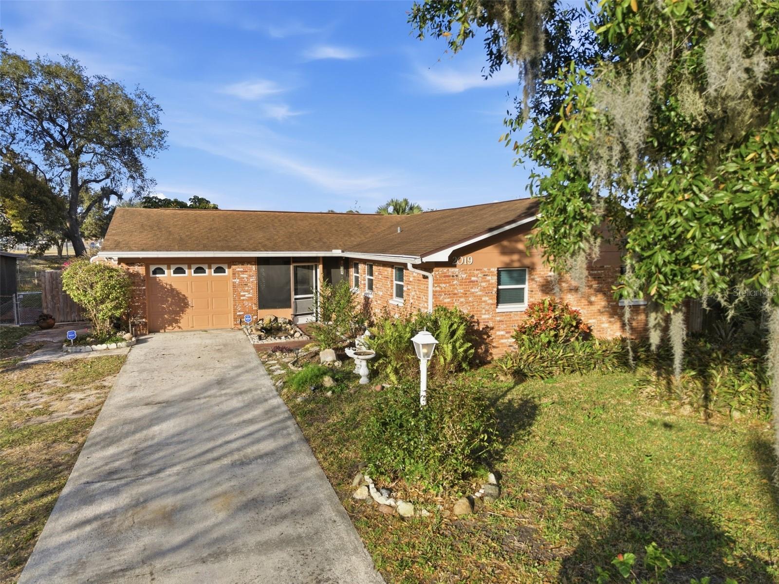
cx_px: 390
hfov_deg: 71.6
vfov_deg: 56.8
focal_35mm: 24
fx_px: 540
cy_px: 292
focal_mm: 8.7
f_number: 1.8
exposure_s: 1/2500
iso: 100
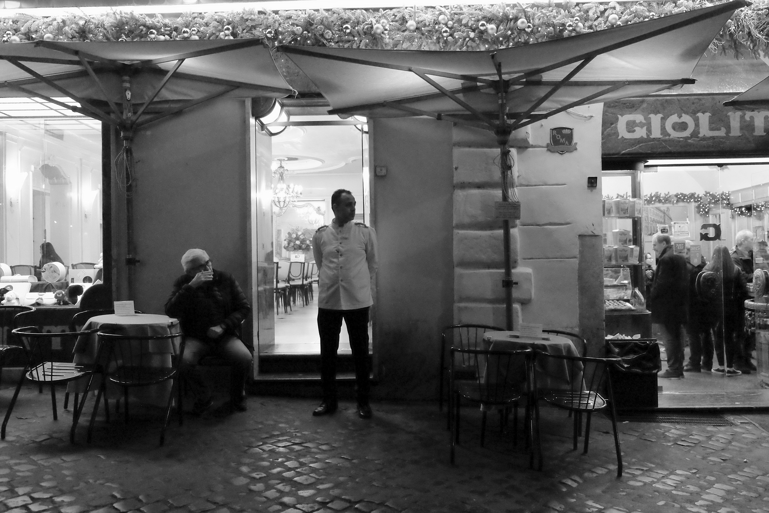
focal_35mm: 29
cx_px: 384
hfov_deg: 63.7
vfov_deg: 45.0
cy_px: 256
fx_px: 619
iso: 4000
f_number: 2.8
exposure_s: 1/250
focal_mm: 19.6
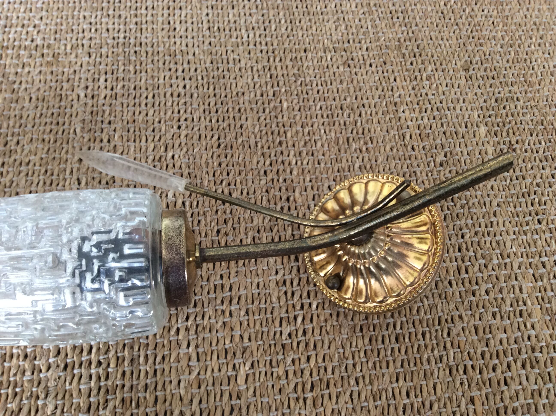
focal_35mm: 32
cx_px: 278
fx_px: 513
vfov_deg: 44.1
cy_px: 208
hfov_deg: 56.9
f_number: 2.4
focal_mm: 3.3
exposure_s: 1/25
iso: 64
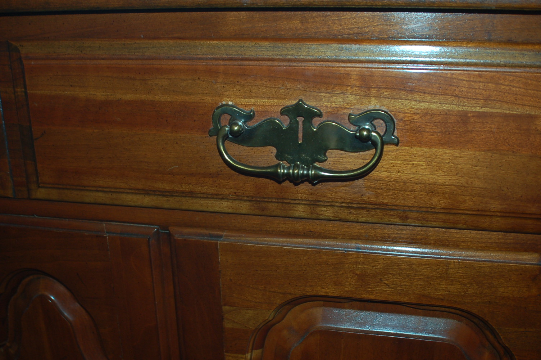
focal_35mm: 42
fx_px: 631
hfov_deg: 46.4
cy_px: 180
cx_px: 270
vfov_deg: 31.8
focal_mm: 28
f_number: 3.5
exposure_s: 1/60
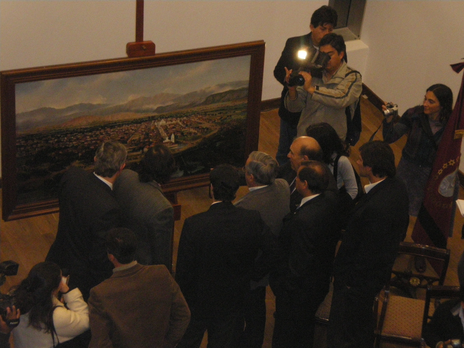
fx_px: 1448
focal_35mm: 108
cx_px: 232
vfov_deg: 13.7
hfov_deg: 18.2
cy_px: 174
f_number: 5.9
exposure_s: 1/100
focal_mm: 18.9
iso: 800
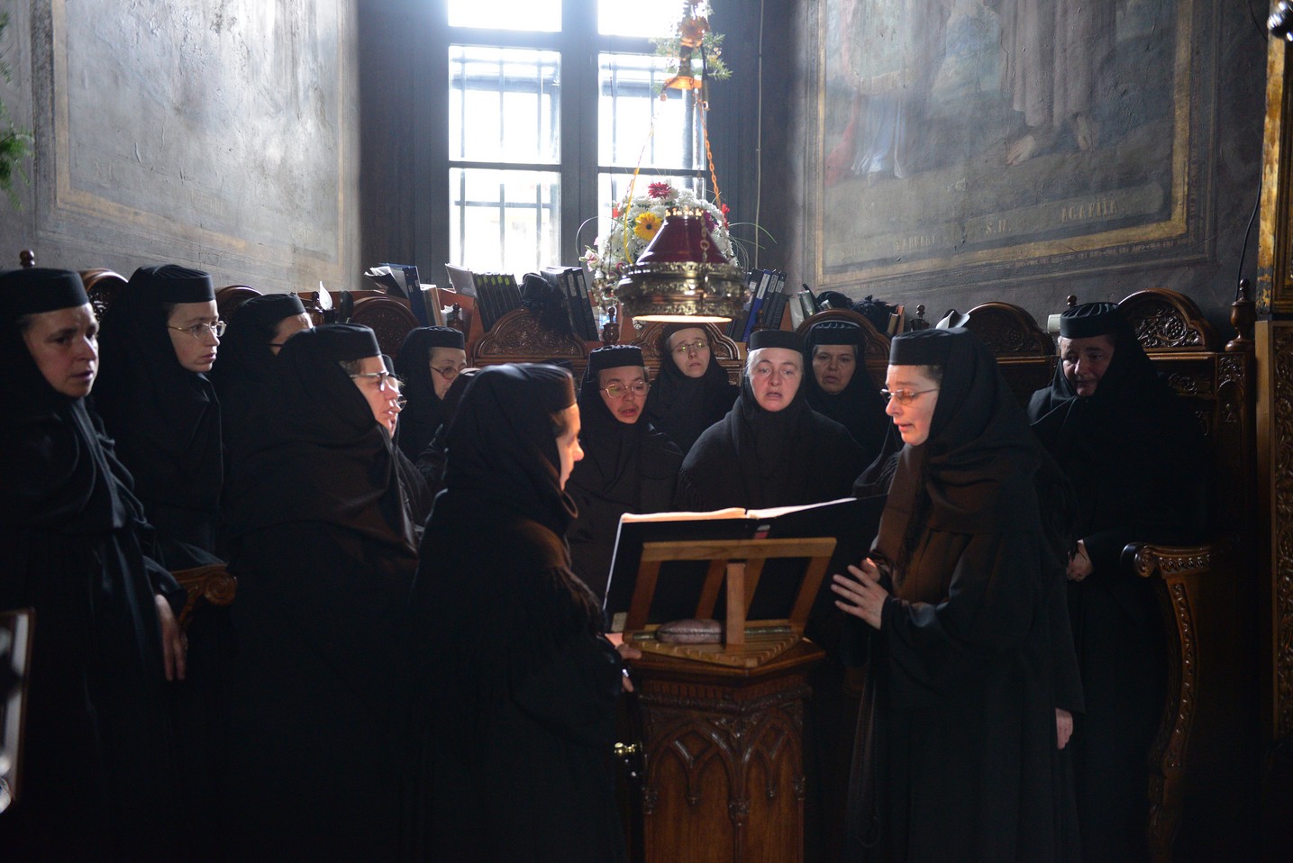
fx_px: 1114
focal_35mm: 31
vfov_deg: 42.4
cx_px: 646
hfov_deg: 60.3
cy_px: 432
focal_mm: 31
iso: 3200
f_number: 2.8
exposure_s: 1/100
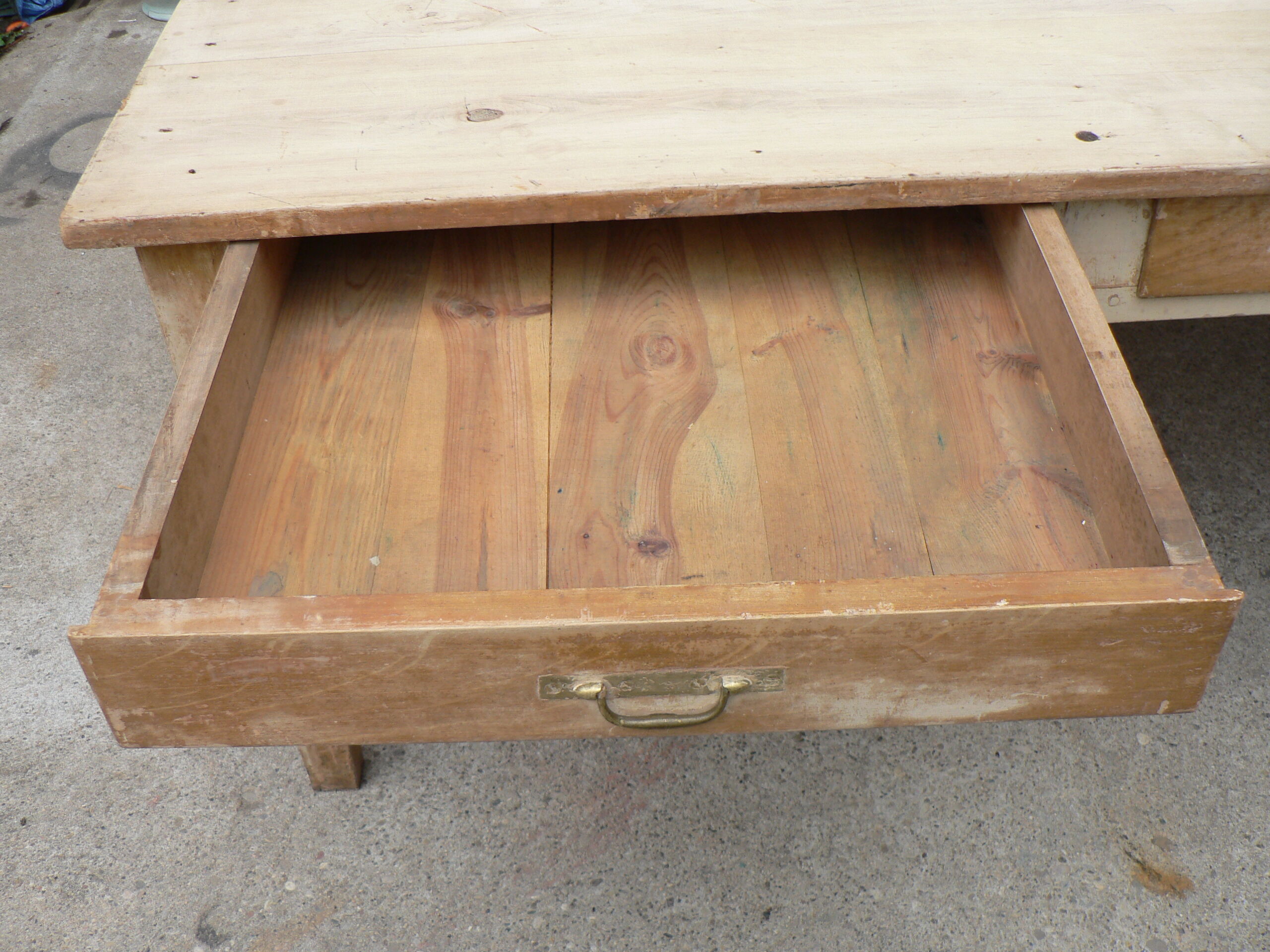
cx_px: 635
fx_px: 1321
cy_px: 476
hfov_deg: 51.4
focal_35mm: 36
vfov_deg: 39.7
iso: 80
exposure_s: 1/160
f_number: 2.8
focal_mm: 6
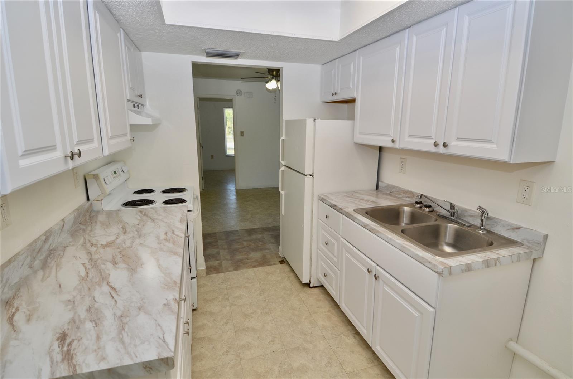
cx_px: 286
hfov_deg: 90.1
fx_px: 286
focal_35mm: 18
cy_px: 190
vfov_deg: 67.1
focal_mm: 12
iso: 140
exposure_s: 1/125
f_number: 5.6
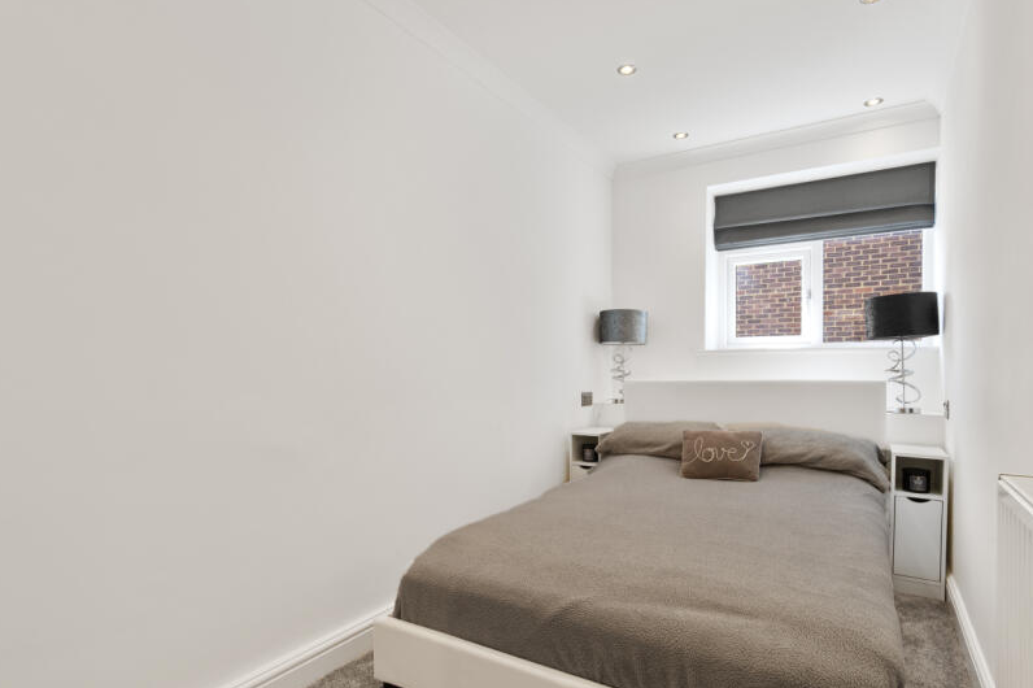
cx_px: 541
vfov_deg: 67.0
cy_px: 395
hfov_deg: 90.0
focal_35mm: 18
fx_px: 516
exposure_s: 1/3
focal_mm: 14
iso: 200
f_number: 16
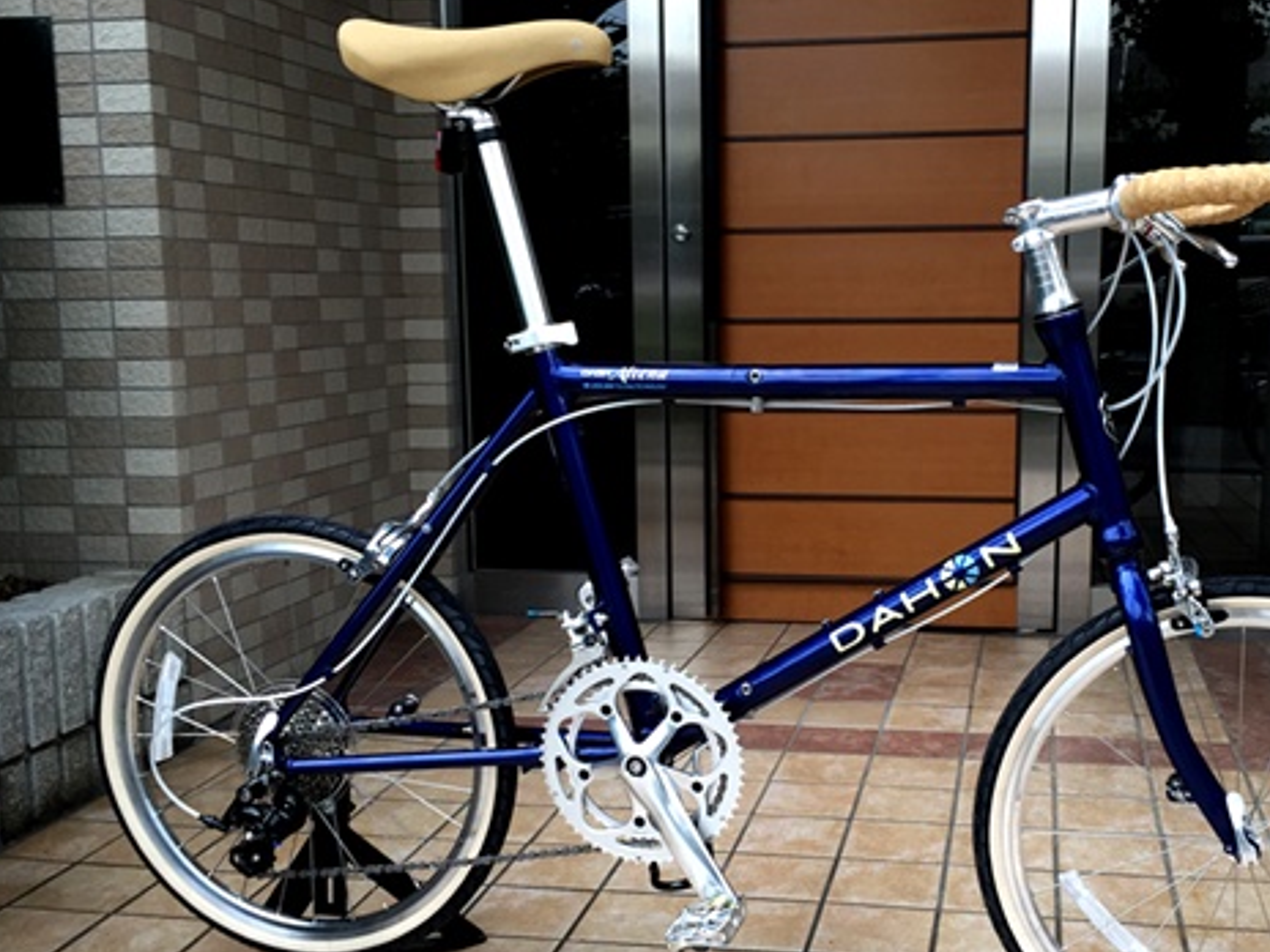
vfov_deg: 35.9
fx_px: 1468
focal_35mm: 40
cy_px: 525
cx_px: 791
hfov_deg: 46.4
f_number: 2.2
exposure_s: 1/120
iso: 40
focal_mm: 4.15
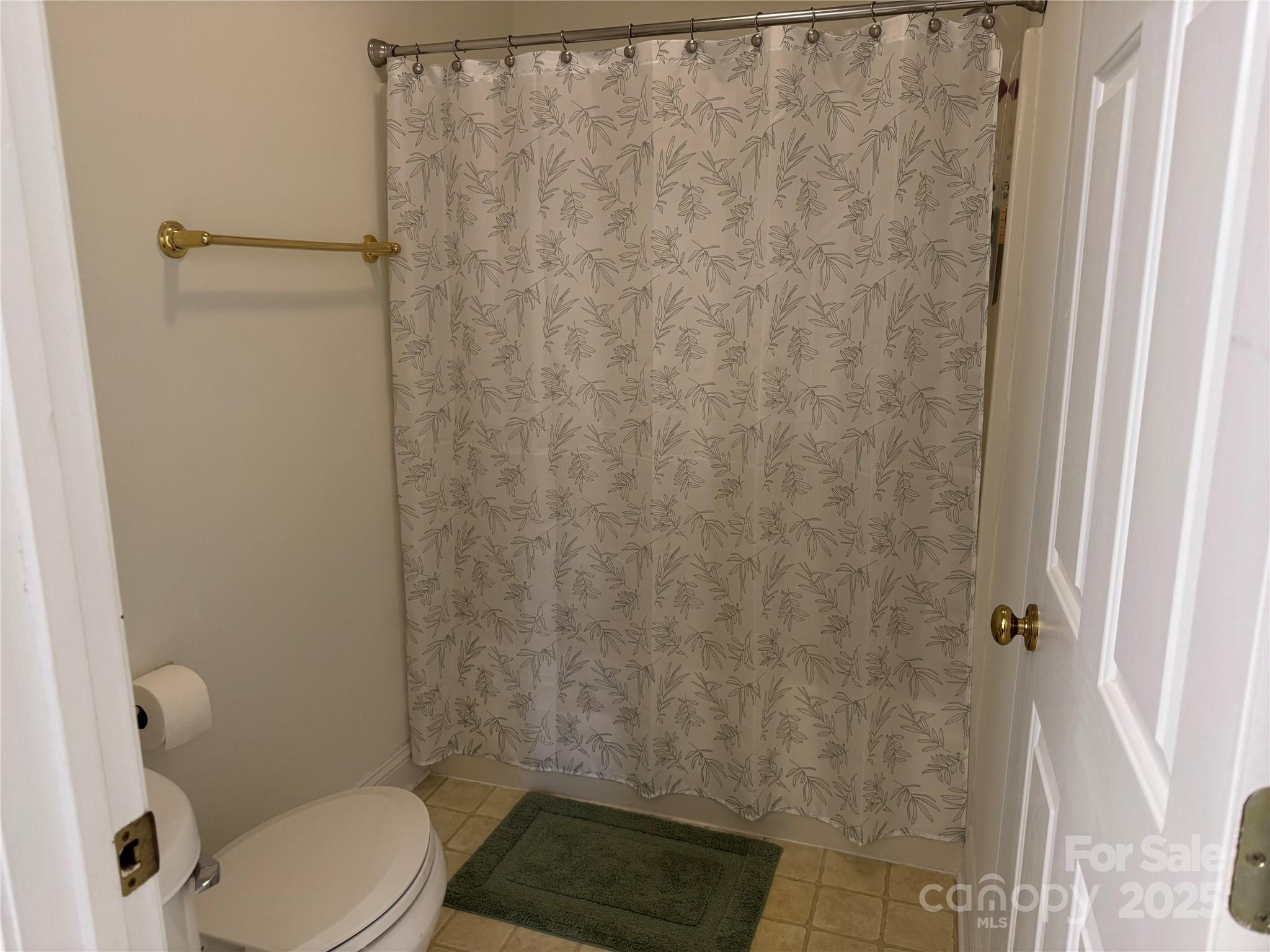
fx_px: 881
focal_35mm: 24
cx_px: 635
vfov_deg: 56.8
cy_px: 476
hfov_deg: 71.6
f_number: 1.78
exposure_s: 1/60
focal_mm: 6.76
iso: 160
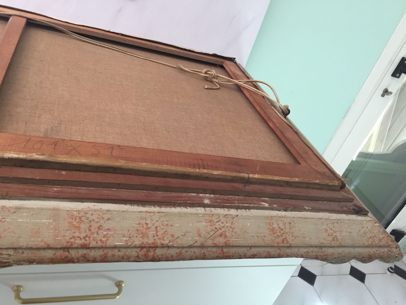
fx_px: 340
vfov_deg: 48.2
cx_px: 203
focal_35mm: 29
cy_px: 152
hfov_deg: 61.7
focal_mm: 4.15
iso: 125
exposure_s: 1/33
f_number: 2.2
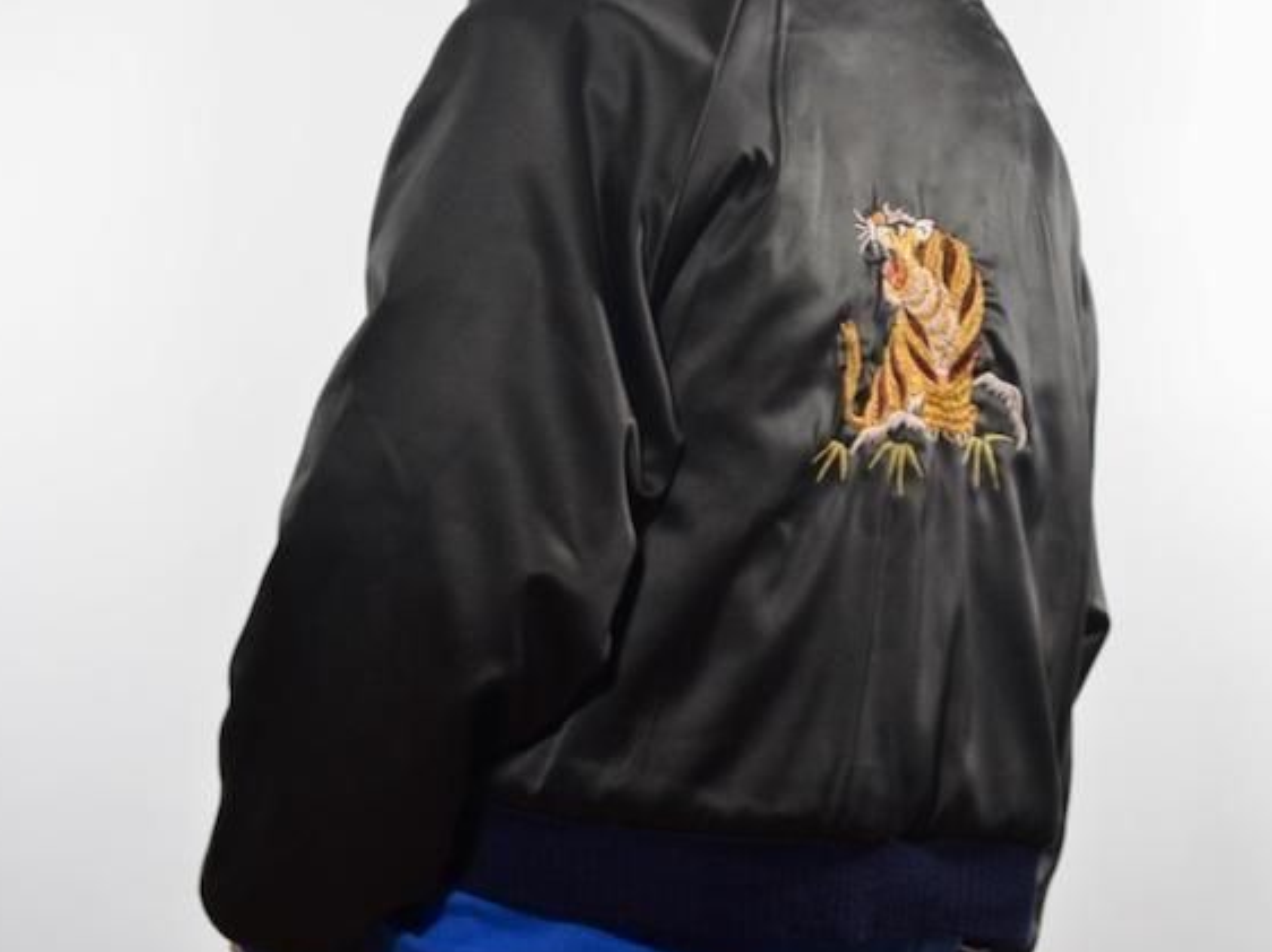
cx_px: 799
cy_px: 488
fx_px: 3012
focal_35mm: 82
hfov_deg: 23.8
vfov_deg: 18.0
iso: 800
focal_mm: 40
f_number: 4.5
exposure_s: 1/80
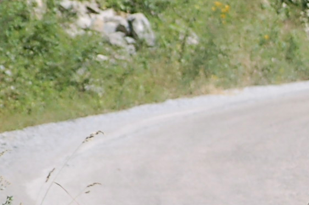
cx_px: 466
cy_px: 143
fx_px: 6181
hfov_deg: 2.9
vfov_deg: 1.9
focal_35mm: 721
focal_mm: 90
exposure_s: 1/1250
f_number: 4.5
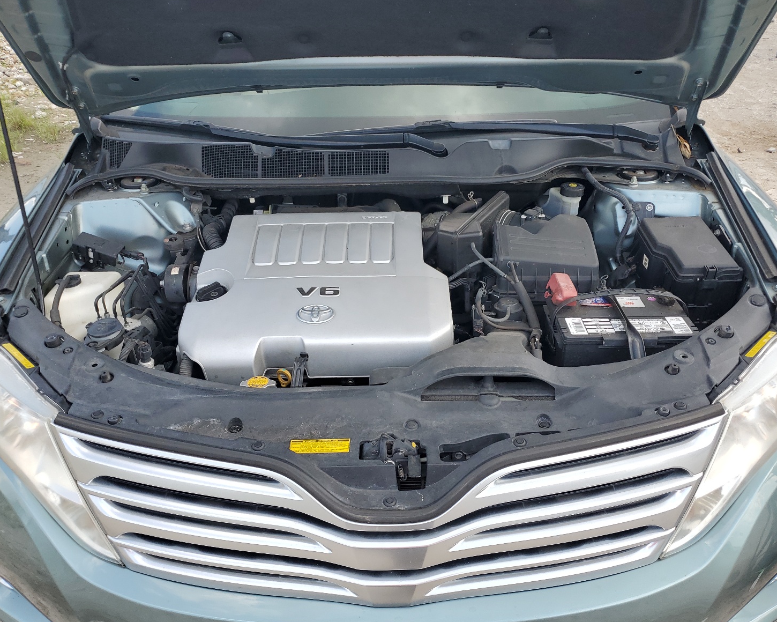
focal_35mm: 28
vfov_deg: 51.5
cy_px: 306
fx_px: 644
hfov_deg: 62.2
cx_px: 393
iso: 50
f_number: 1.5
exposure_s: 1/769
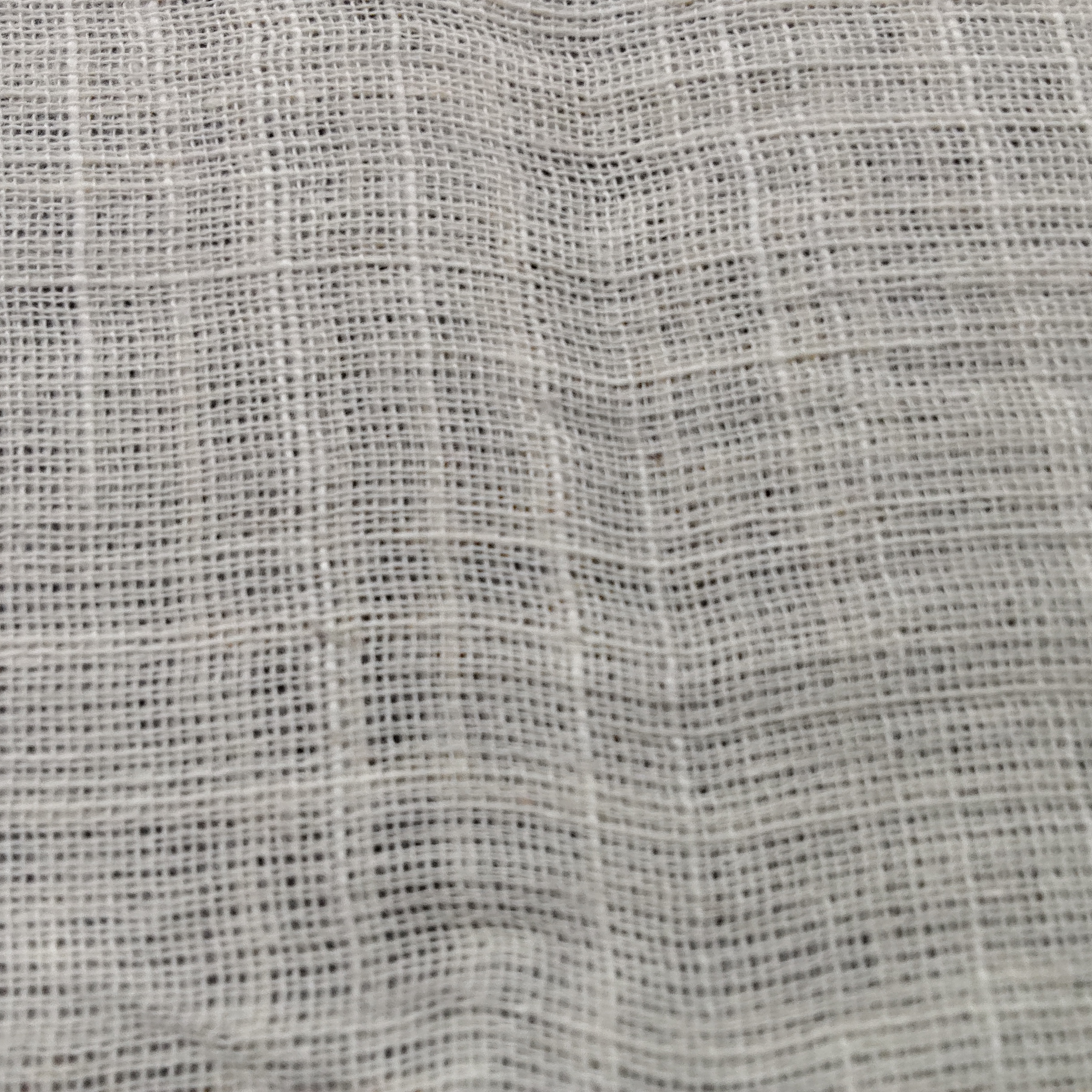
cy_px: 541
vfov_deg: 52.5
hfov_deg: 52.5
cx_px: 568
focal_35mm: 31
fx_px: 1106
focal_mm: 2.78
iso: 250
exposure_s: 1/100
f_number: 2
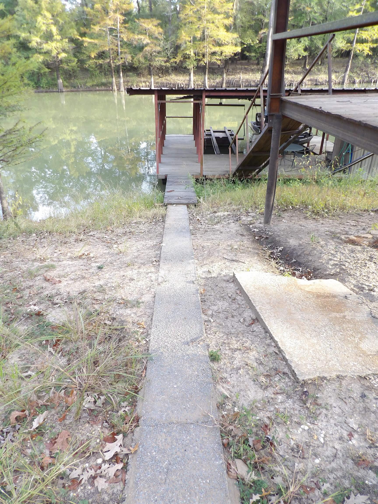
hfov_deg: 56.8
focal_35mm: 24
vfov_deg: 71.6
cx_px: 189
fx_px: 349
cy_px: 252
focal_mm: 4.3
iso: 100
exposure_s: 1/60
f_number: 2.8
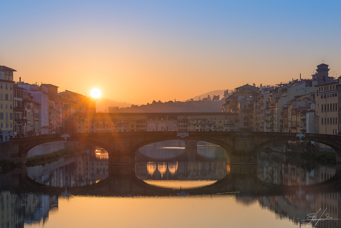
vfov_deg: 16.1
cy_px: 114
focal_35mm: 85
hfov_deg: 23.9
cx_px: 170
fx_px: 805
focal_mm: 85
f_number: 11
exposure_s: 1/100
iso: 200
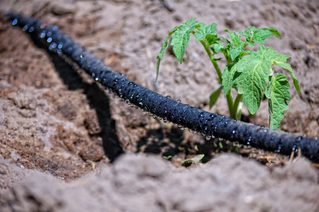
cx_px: 160
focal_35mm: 120
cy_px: 106
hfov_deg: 17.1
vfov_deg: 11.4
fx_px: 1062
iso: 200
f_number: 5
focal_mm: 80
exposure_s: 1/800
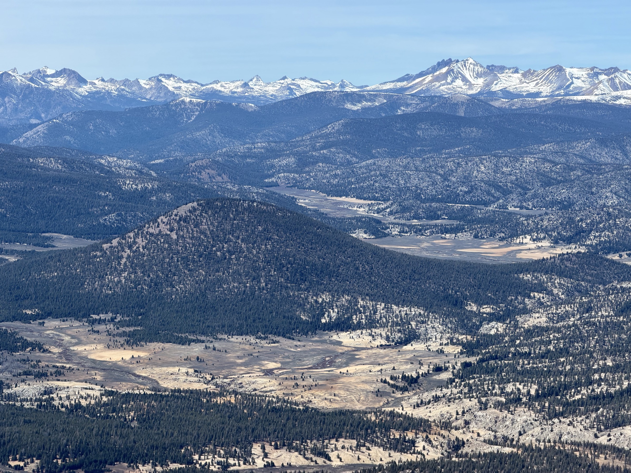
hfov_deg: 19.6
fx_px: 1823
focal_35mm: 100
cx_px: 316
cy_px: 236
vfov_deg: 14.8
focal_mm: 16.89
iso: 25
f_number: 2.8
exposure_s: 1/638
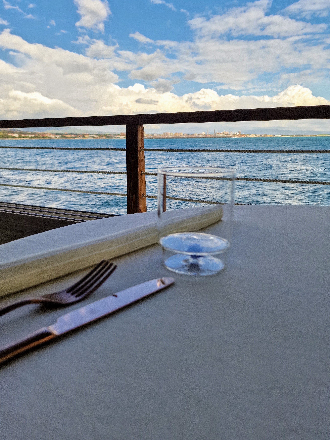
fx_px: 330
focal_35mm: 26
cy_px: 206
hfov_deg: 52.9
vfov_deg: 67.2
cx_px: 145
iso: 50
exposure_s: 1/944
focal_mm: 6.4
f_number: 1.8
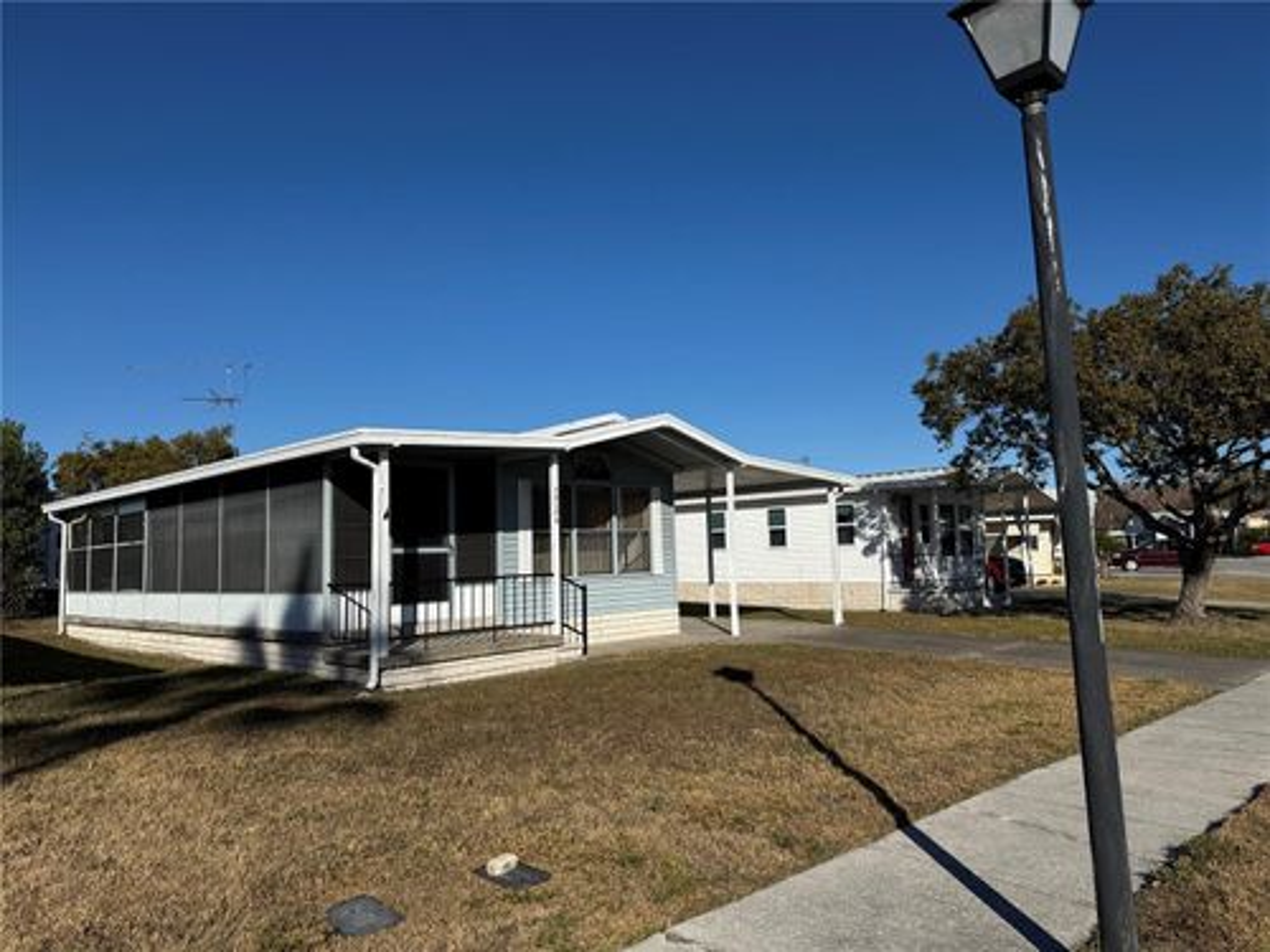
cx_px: 635
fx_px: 881
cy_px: 476
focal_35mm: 24
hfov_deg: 71.6
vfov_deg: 56.8
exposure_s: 1/9009
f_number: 1.78
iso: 80
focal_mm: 6.76
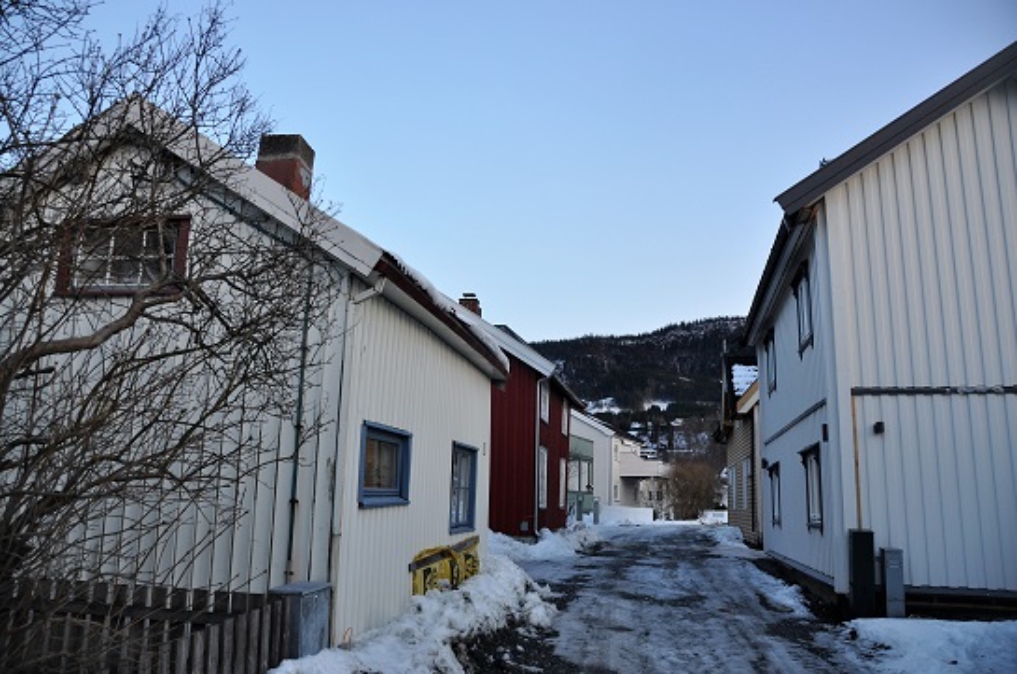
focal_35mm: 27
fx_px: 761
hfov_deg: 67.5
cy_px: 337
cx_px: 508
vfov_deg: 47.7
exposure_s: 1/100
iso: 400
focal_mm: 18
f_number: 5
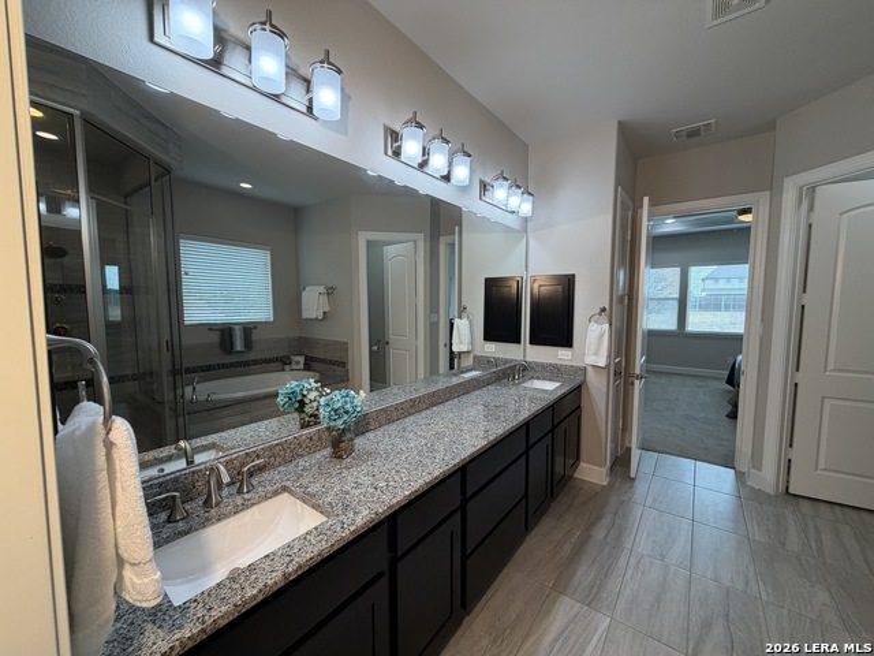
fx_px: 353
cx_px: 437
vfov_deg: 85.7
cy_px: 328
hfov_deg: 102.1
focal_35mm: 14
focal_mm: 2.22
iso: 125
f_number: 2.2
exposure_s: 1/120
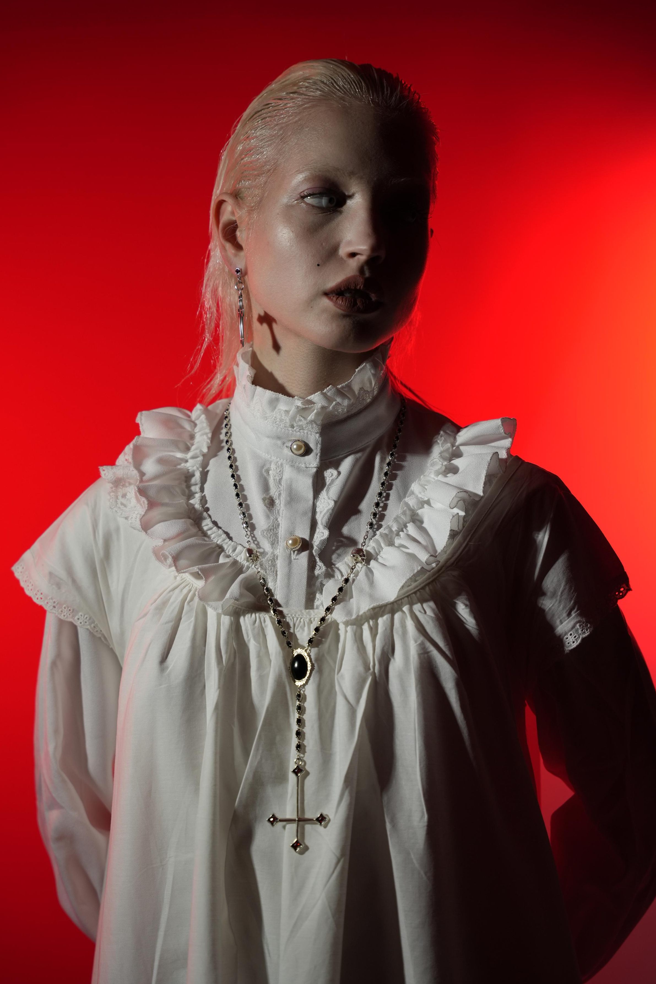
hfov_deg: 18.9
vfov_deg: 28.0
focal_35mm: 72
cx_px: 326
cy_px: 515
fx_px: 1971
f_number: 2.8
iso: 250
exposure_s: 1/125
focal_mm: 67.1
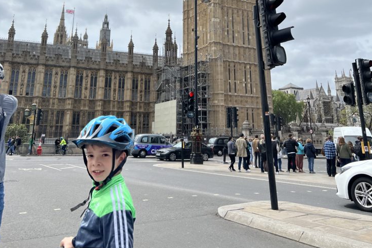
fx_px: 382
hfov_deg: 51.9
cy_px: 24
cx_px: 186
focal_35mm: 37
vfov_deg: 33.9
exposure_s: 1/8696
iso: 50
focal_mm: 5.7
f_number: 1.5
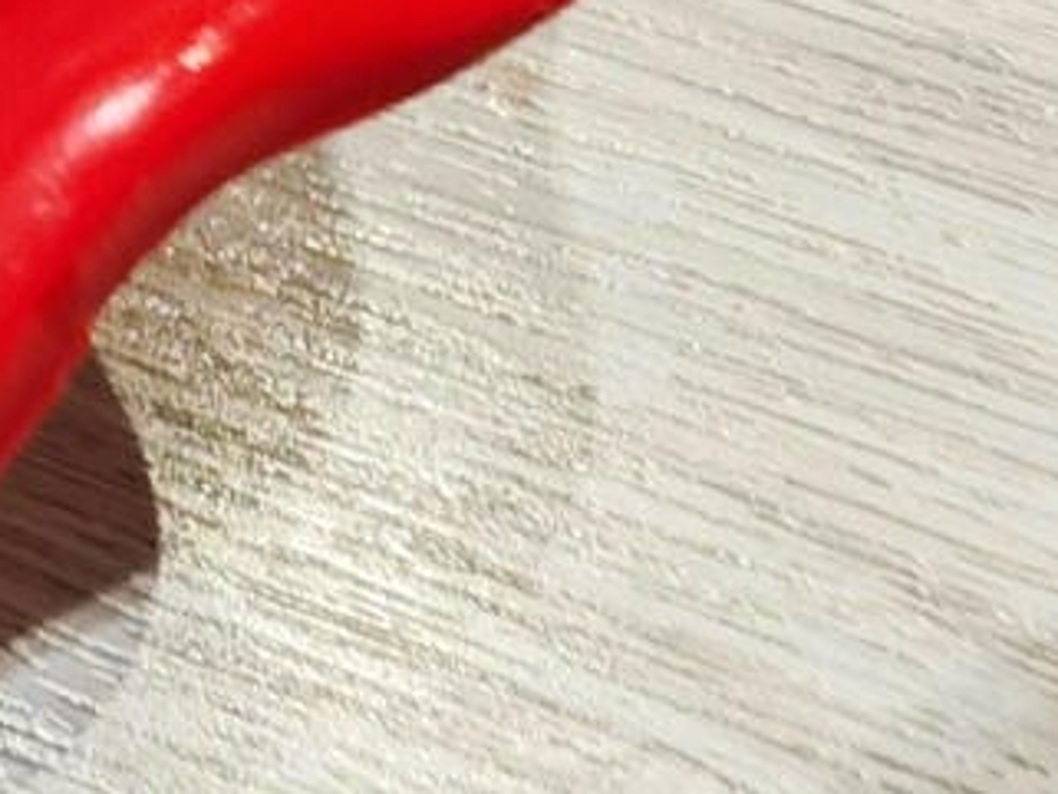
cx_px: -669
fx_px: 2629
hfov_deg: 19.0
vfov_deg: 15.5
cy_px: -484
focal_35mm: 86
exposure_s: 1/30
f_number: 1.8
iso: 200
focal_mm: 2.03
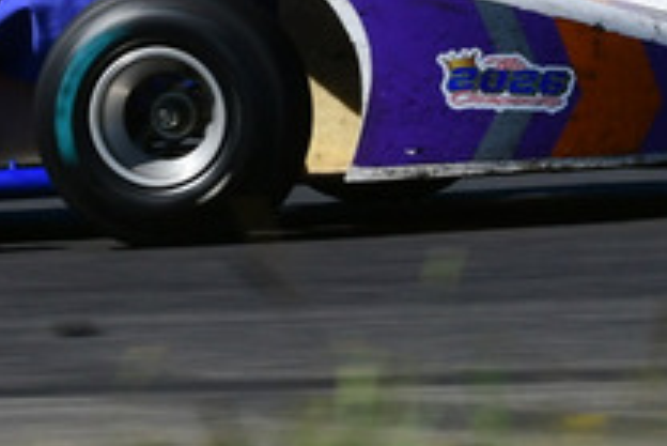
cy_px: -356
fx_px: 25678
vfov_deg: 1.0
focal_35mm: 1385
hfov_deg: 1.5
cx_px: -115
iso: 500
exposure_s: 1/640
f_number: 13
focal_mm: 240
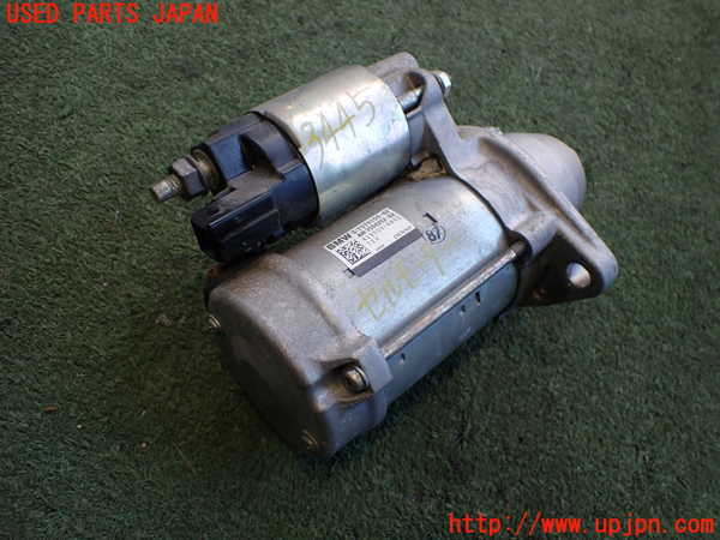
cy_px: 270
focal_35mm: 30
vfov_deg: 46.8
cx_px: 360
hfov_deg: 60.0
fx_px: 624
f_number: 2.3
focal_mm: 5.4
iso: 125
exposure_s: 1/125
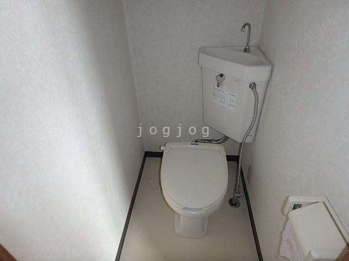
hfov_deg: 79.0
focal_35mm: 21
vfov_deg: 63.4
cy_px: 130
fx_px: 212
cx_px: 174
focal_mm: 3.7
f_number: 3.5
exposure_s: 1/30
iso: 400
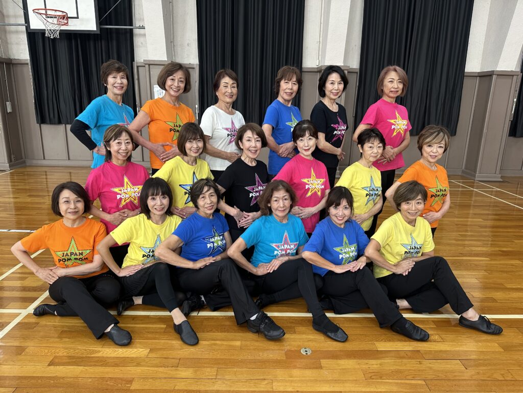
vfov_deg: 56.8
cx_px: 262
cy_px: 196
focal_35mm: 24
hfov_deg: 71.6
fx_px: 363
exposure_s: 1/100
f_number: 1.78
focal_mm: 6.86
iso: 160
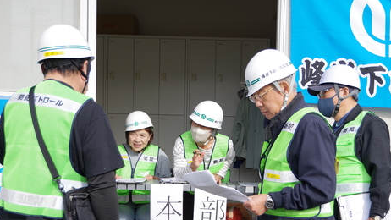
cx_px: 233
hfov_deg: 34.2
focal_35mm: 61
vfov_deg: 19.5
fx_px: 633
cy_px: 179
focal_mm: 28
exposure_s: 1/400
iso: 100
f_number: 4
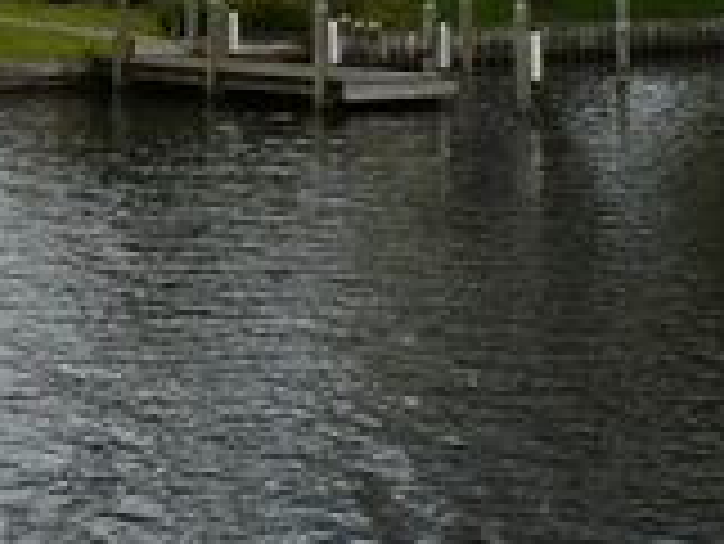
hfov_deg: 14.7
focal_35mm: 134
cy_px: -292
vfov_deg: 10.7
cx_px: 391
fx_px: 2805
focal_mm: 6
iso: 100
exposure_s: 1/250
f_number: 5.6
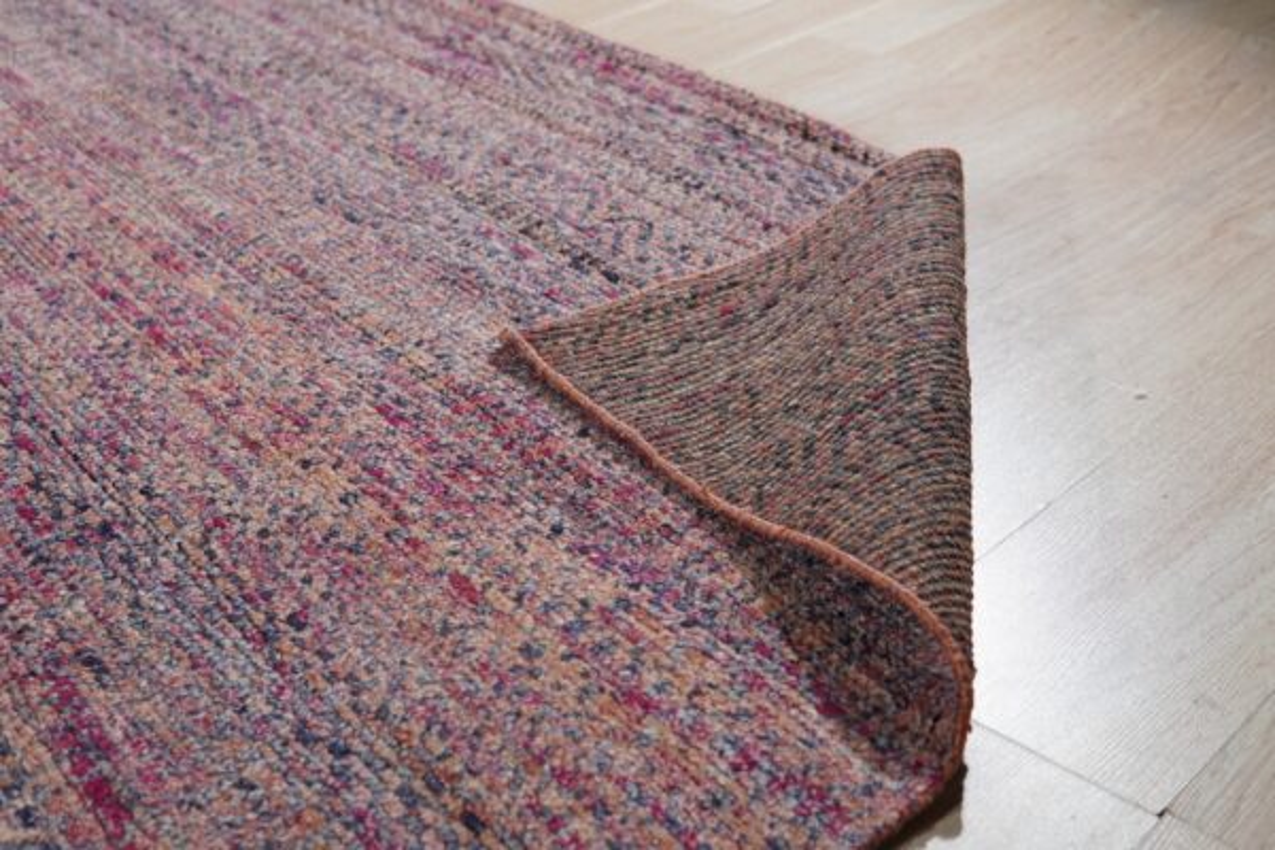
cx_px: 638
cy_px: 425
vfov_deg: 29.9
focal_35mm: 45
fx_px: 1594
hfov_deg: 43.6
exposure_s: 1/250
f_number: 4
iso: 500
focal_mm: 30
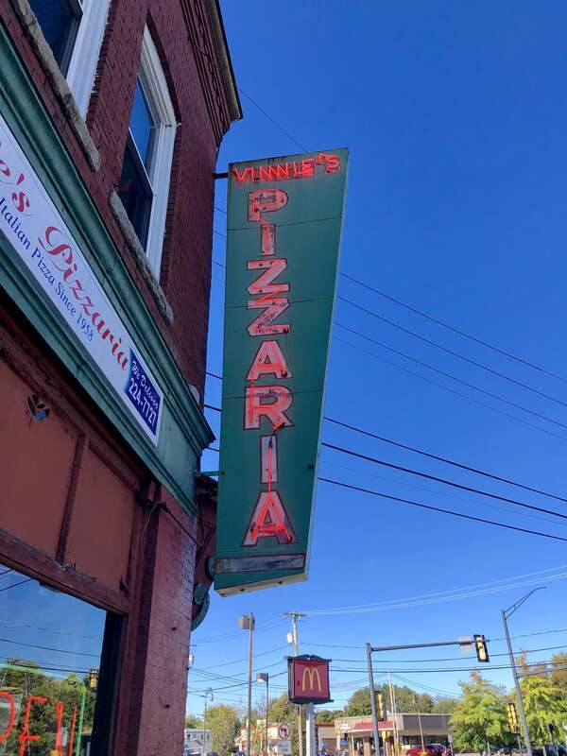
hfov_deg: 49.7
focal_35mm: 28
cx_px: 284
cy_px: 378
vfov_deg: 63.4
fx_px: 612
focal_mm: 3.99
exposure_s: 1/979
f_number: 1.8
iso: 20
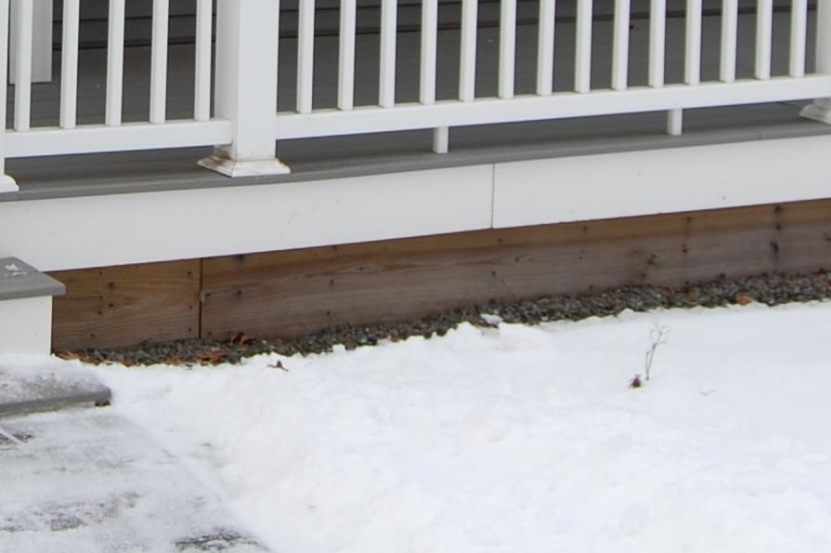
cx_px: 89
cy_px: -222
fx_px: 2790
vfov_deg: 11.0
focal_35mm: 121
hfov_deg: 16.7
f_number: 7.1
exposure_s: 1/160
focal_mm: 24
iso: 200
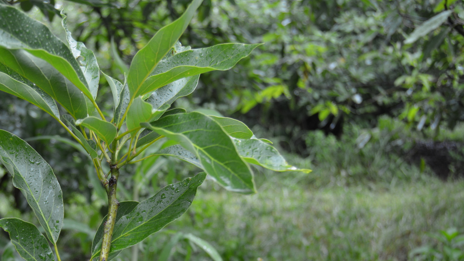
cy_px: 220
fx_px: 701
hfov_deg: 35.8
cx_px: 117
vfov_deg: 20.8
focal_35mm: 57
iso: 400
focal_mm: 24
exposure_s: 1/80
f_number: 4.5
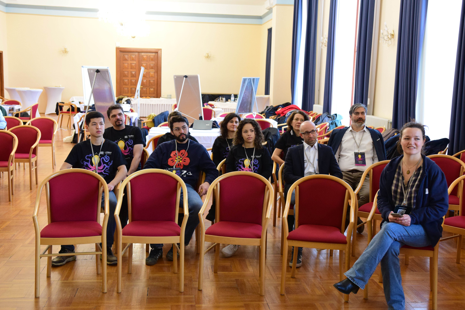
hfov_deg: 43.6
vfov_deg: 29.9
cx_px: 232
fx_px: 581
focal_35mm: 45
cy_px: 155
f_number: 4
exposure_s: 1/80
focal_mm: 30
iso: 1600
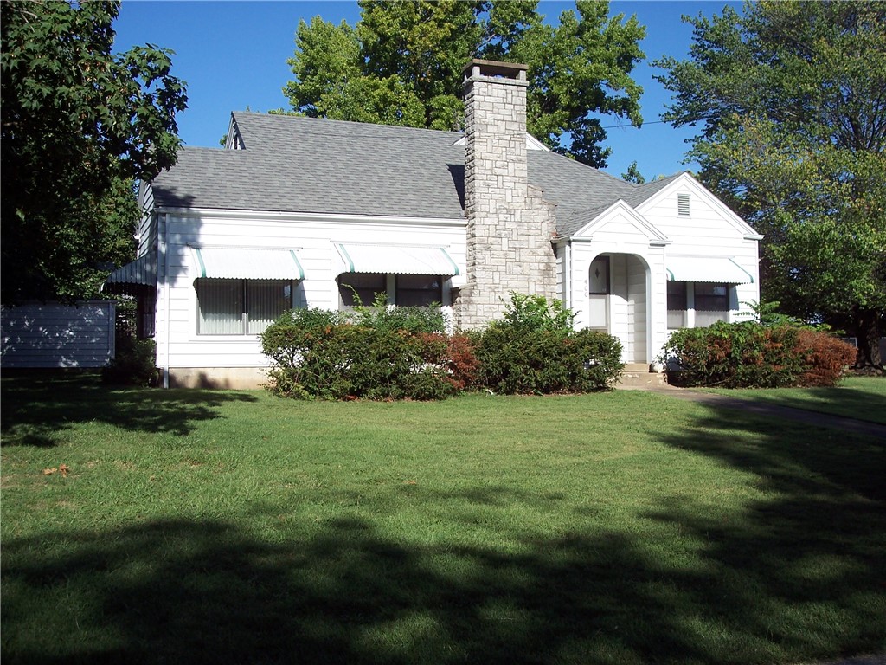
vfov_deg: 36.8
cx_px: 443
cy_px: 332
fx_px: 998
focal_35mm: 39
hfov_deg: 47.9
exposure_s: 1/750
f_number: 4
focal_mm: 8
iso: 100
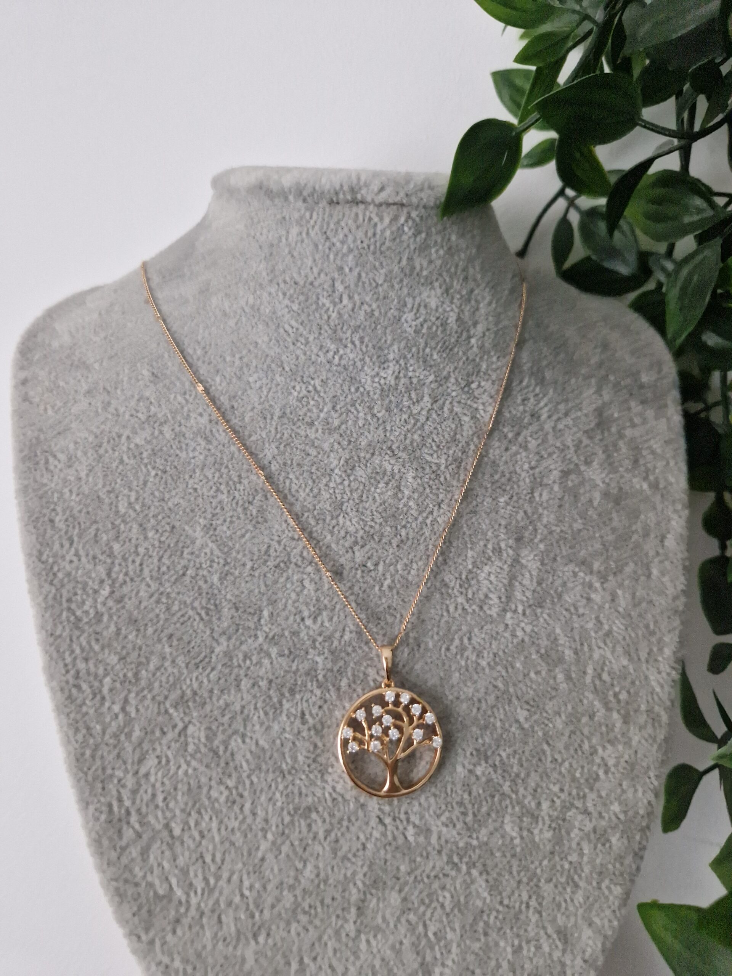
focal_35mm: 23
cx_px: 366
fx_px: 648
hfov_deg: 58.9
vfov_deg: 73.9
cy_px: 488
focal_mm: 5.4
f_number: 1.8
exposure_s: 1/100
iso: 100
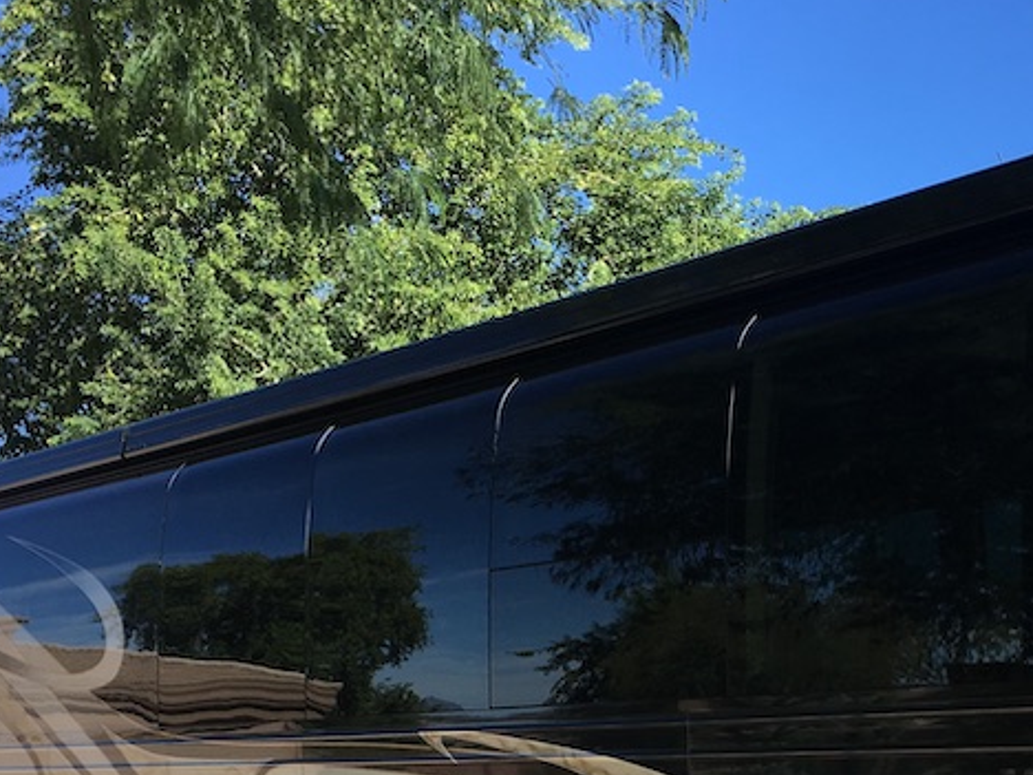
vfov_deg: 22.8
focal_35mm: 62
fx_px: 1850
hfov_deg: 30.8
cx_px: 737
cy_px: 760
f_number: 2.2
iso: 25
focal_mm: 4.15
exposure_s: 1/986
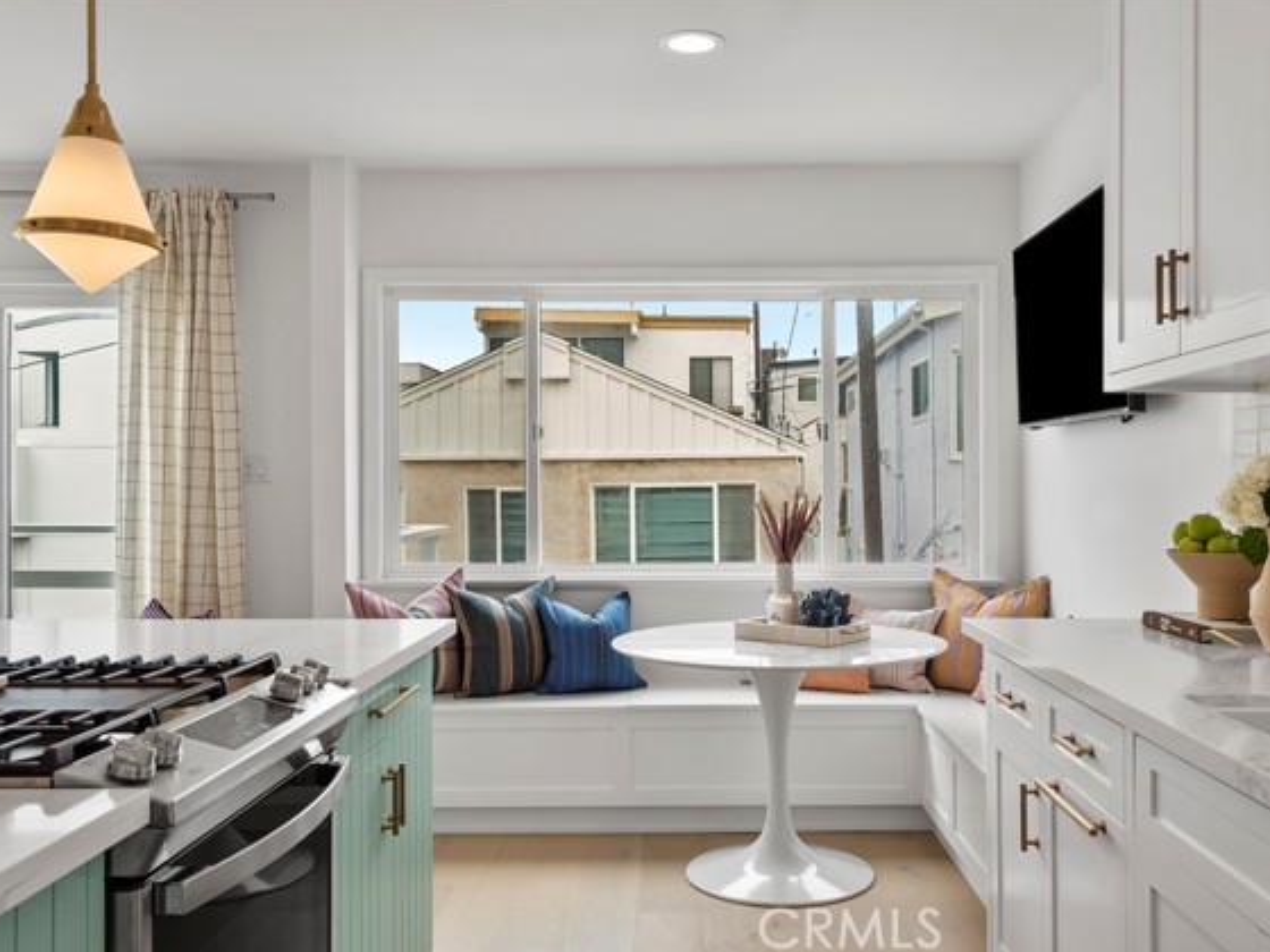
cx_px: 689
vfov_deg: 42.9
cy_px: 477
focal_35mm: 33
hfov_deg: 55.3
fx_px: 1211
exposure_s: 1/80
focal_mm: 30
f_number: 9
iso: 800
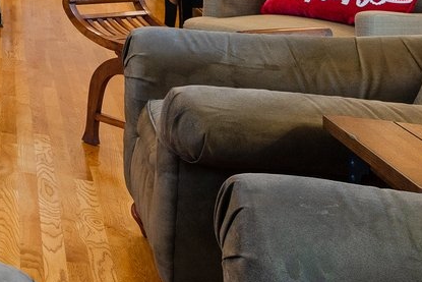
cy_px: -159
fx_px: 868
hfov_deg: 14.9
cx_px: -606
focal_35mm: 74
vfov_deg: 16.5
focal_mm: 15
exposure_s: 1/6
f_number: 7.1
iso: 400
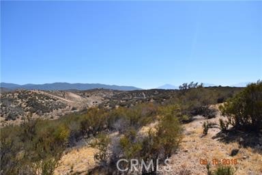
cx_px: 131
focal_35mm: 27
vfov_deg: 47.9
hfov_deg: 67.4
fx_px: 196
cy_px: 88
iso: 400
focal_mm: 18
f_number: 7.1
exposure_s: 1/1600
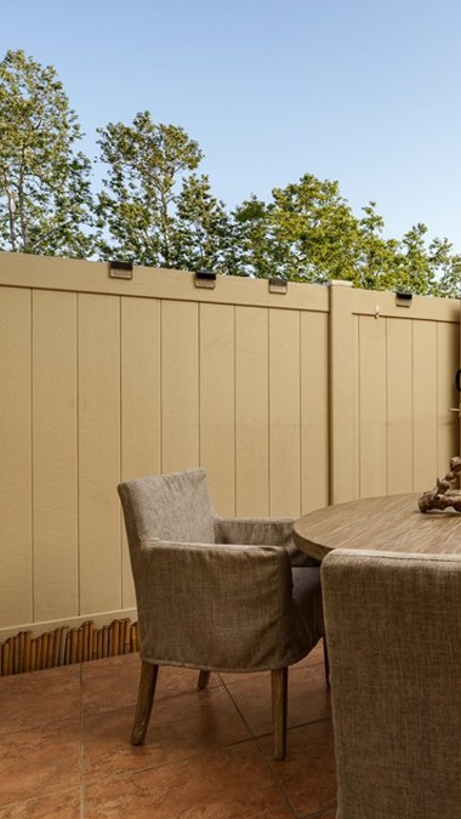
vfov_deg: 67.7
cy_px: 411
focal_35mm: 28
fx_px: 611
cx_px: 465
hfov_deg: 36.9
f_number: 11
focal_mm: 17.7
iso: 200
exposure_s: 1/200
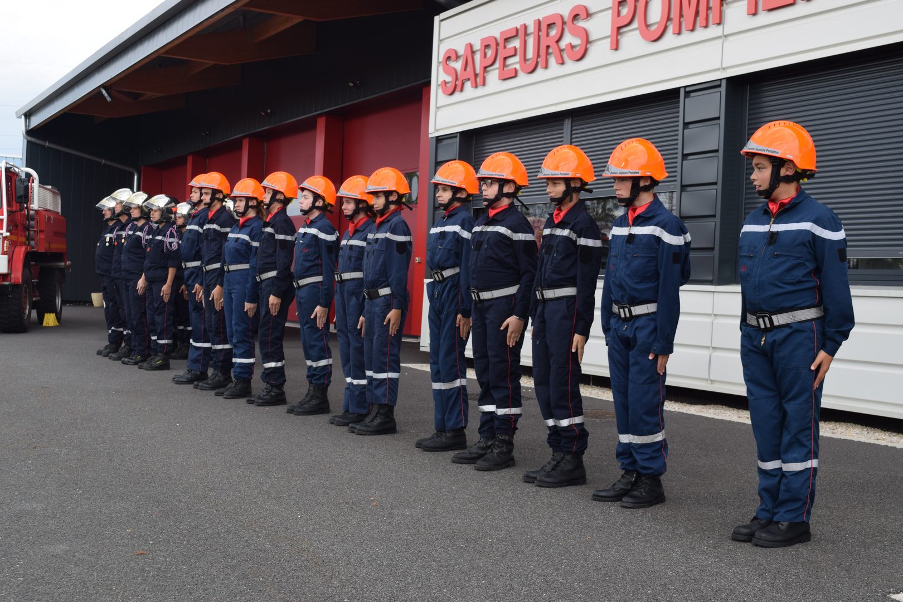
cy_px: 301
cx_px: 452
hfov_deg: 43.6
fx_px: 1129
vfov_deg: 29.9
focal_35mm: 45
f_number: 8
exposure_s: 1/250
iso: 400
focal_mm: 30
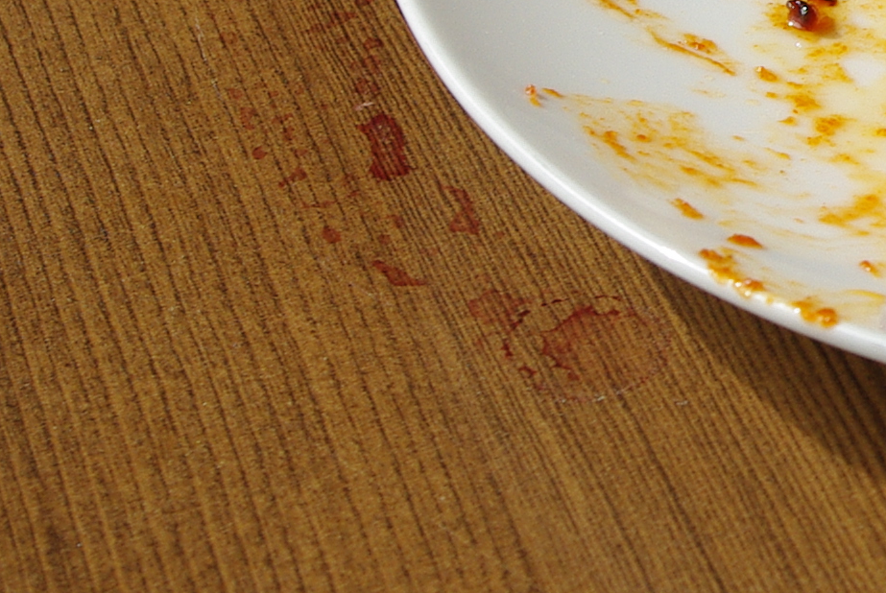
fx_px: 5889
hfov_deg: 8.2
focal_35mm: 239
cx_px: 1675
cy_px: -153
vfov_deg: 5.7
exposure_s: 1/180
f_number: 8
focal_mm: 37.5
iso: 200
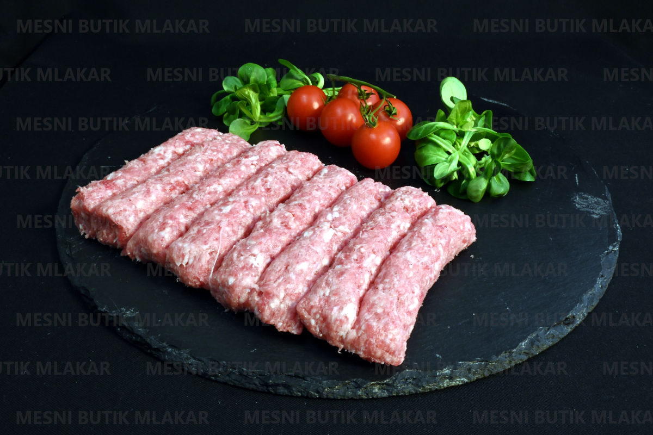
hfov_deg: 61.9
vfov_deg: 43.6
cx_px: 326
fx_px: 544
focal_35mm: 30
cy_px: 218
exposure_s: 1/15
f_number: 25
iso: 1600
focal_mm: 20
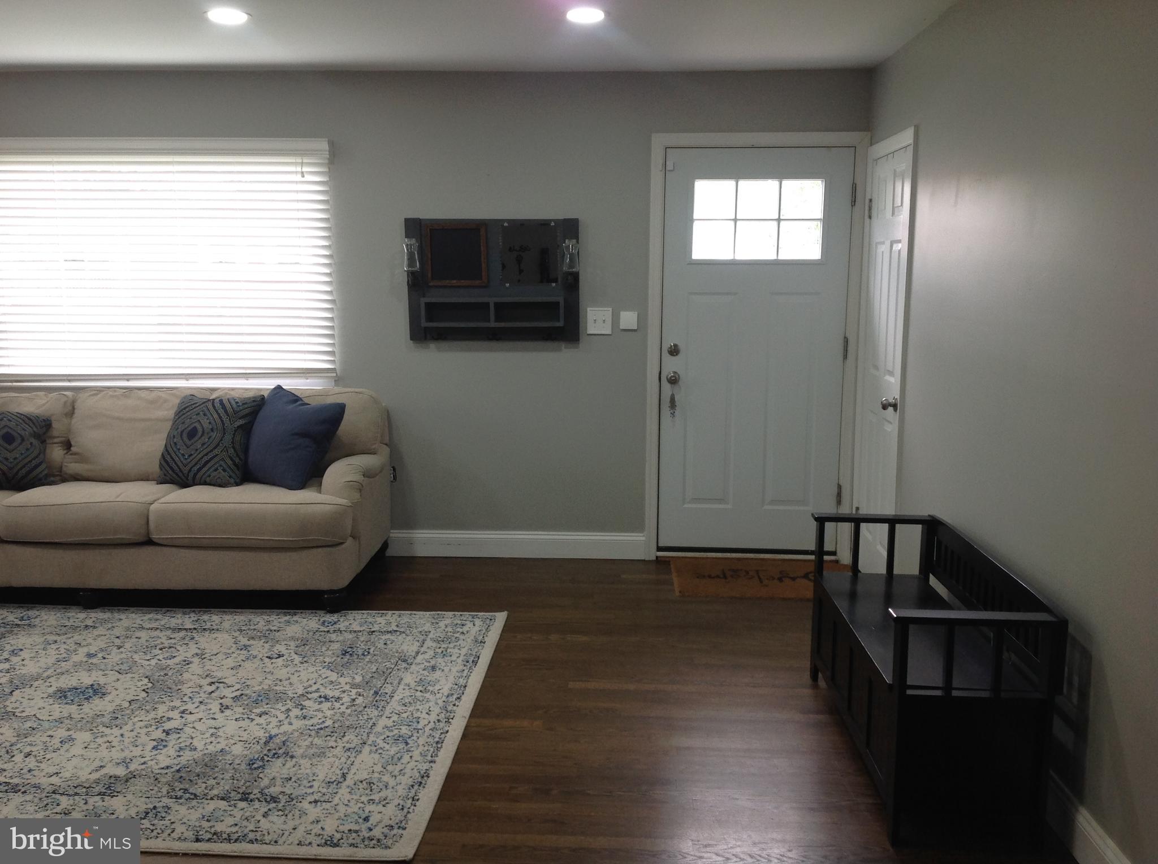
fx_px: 1169
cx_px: 579
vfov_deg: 40.6
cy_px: 432
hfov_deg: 52.7
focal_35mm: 35
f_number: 2.4
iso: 64
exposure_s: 1/60
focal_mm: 4.28
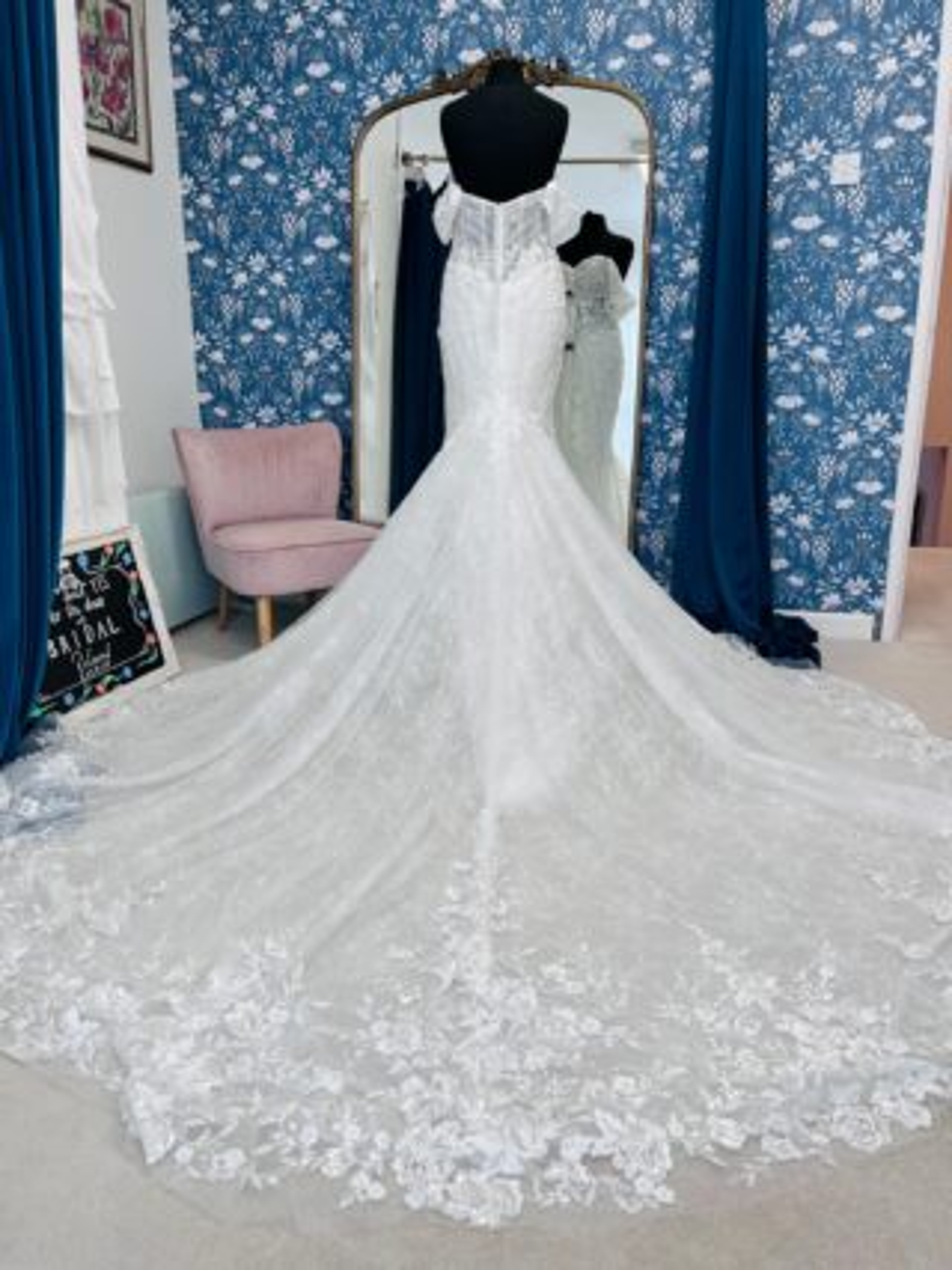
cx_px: 476
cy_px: 635
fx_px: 954
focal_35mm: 26
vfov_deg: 67.3
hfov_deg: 53.0
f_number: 1.6
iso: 40
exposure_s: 1/100
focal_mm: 5.1
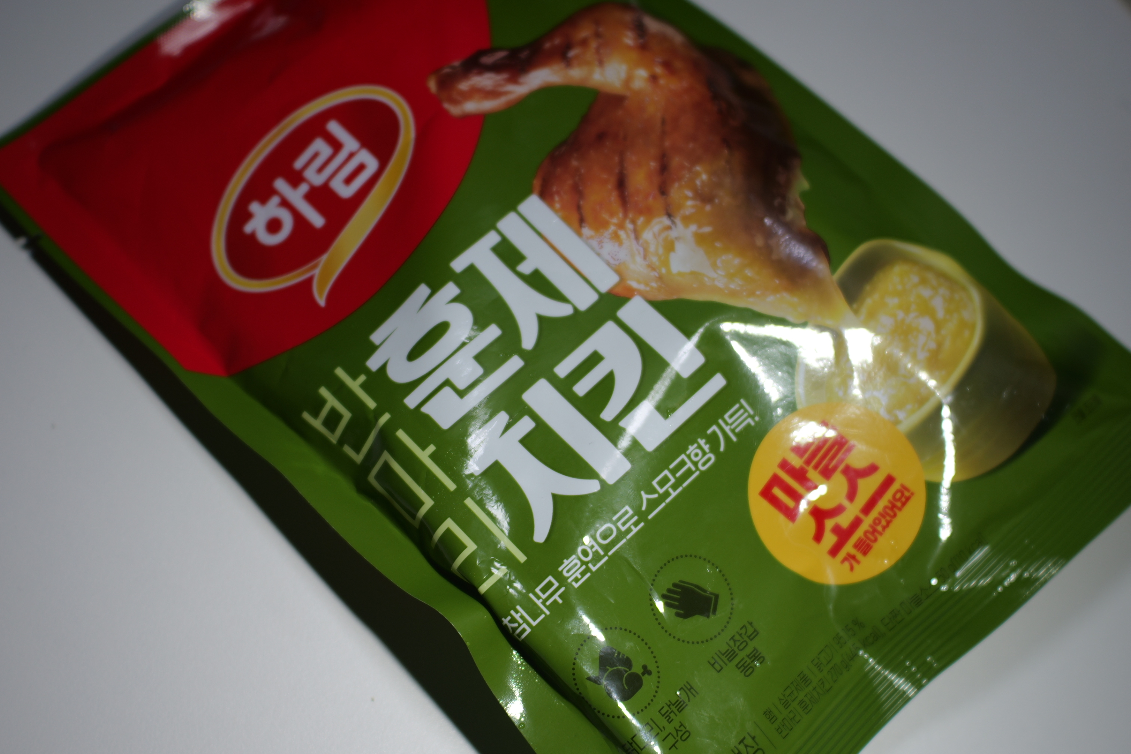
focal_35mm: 75
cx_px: 566
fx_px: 2356
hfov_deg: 27.0
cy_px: 377
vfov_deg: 18.2
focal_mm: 40
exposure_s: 1/200
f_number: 2
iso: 100
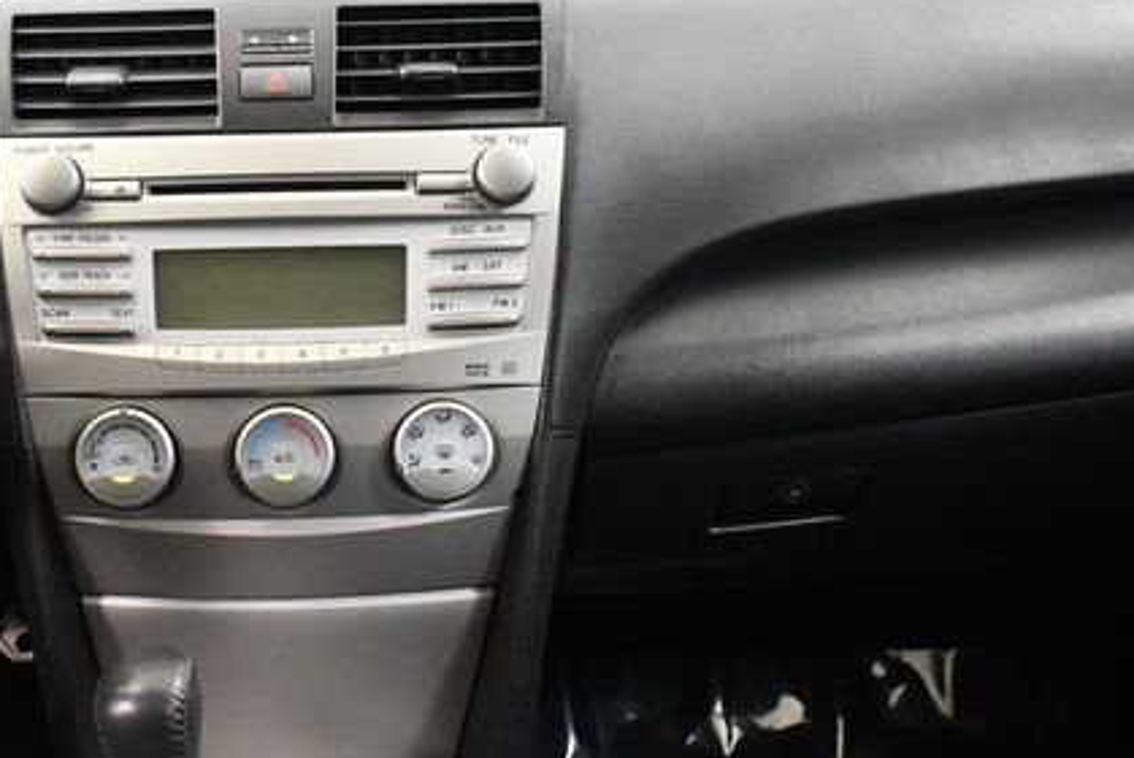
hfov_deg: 35.5
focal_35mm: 55
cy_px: 263
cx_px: 292
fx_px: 1734
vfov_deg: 24.6
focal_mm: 18
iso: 3200
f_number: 3.5
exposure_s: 1/80
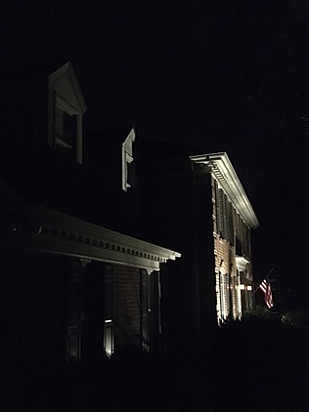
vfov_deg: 55.2
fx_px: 393
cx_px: 137
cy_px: 232
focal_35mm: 33
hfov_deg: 42.8
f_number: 2.2
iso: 2000
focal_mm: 4.15
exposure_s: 1/15
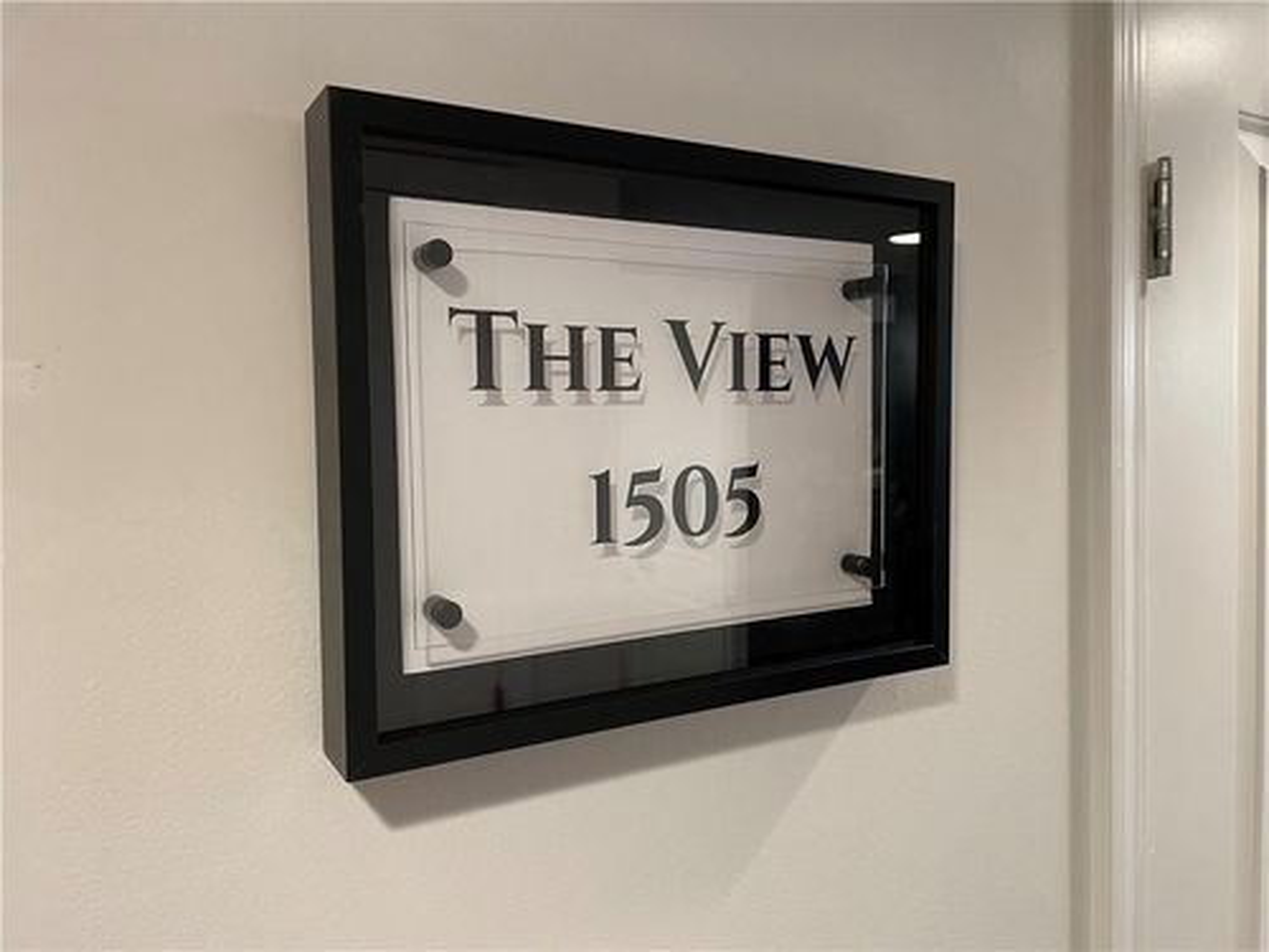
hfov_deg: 67.3
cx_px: 634
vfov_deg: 53.1
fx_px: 953
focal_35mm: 26
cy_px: 476
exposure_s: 1/60
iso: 125
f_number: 1.6
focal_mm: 4.2
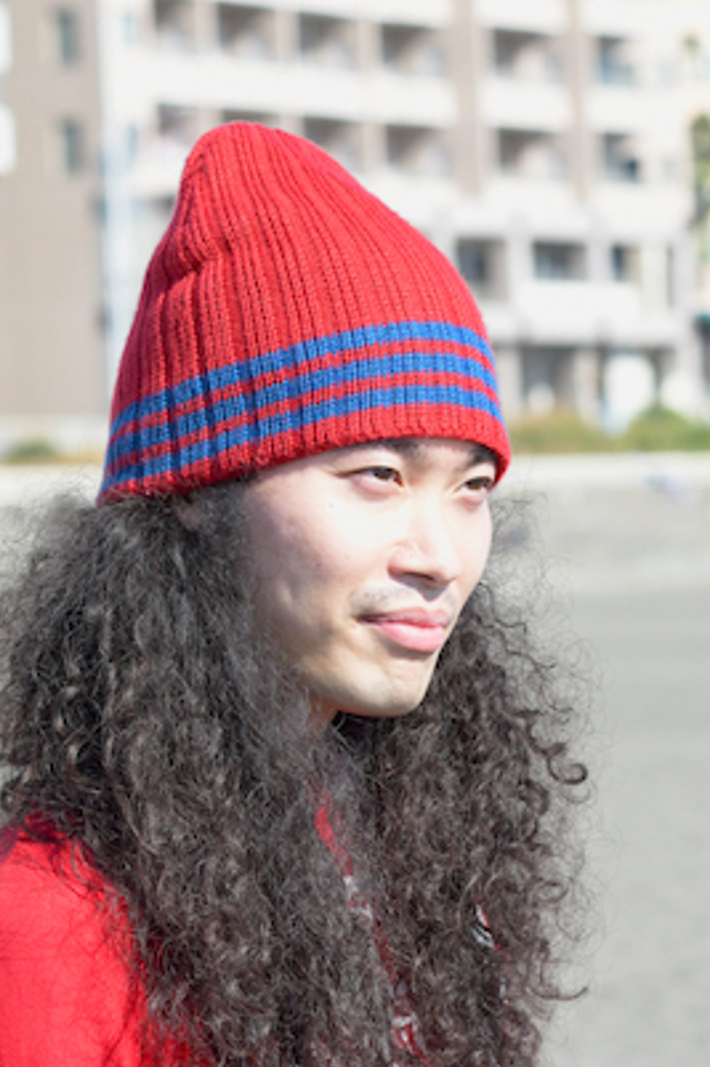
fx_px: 6099
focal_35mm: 206
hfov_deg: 6.7
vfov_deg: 10.0
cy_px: 628
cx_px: 435
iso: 200
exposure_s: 1/320
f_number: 9
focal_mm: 86
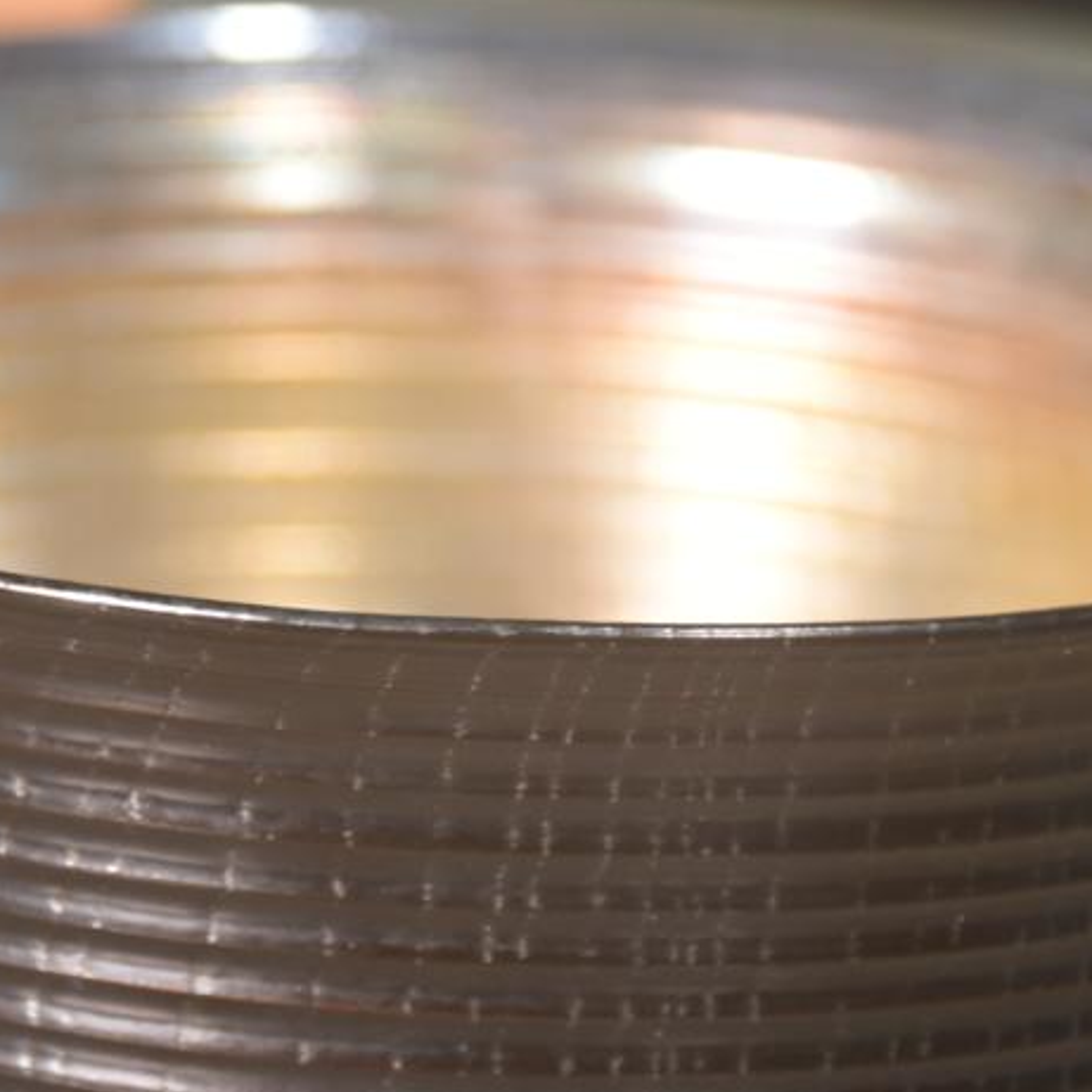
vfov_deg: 6.5
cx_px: 391
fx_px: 9636
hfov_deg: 6.5
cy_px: 638
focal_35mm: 270
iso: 1000
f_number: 5.6
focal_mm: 90
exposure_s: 1/60
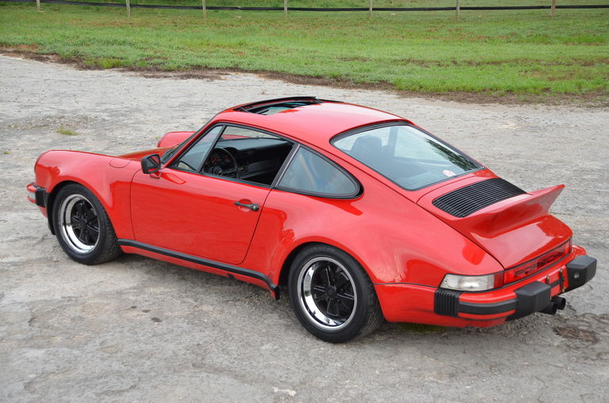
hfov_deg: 35.1
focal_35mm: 57
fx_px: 962
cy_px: 202
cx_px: 304
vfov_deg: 23.7
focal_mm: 38
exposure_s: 1/100
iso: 400
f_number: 5
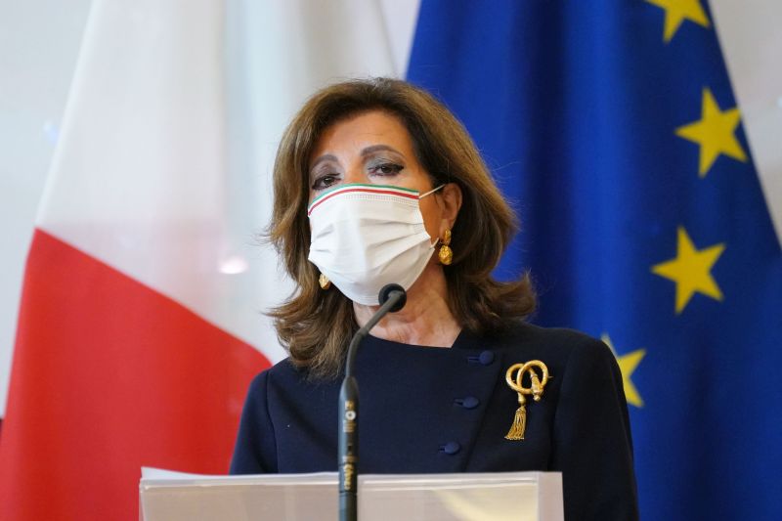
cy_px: 260
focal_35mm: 600
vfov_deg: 2.3
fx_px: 13030
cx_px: 391
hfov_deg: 3.4
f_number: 5.6
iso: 8000
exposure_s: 1/250
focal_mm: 400
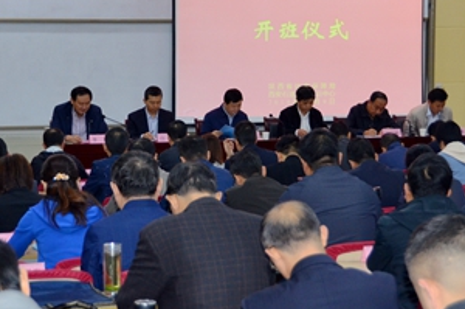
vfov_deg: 12.6
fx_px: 1393
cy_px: 108
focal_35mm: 108
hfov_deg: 18.9
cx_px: 205
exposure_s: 1/60
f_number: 4.5
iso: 640
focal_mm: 36
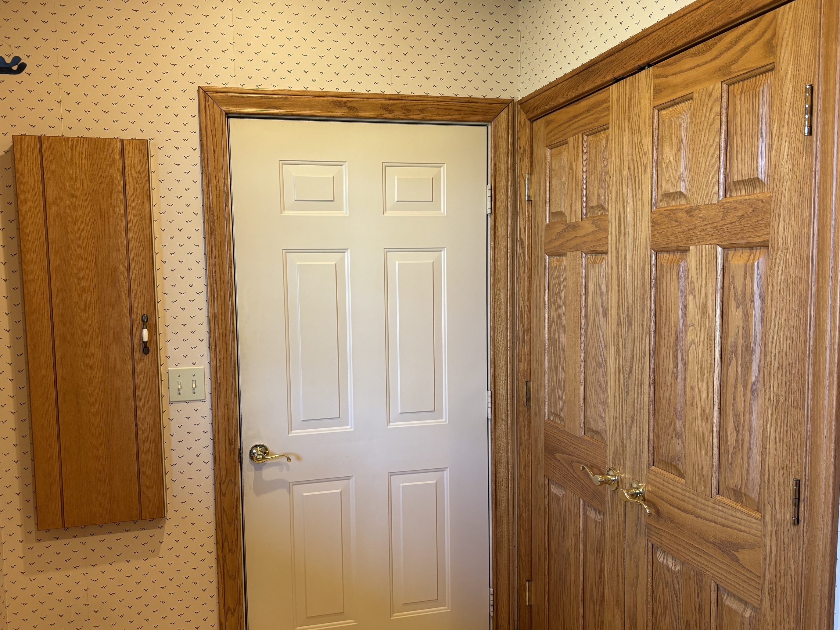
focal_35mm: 29
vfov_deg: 48.2
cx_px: 389
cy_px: 330
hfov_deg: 61.6
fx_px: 704
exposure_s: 1/60
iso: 100
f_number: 1.6
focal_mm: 5.96
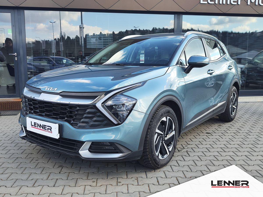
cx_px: 132
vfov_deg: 58.9
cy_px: 98
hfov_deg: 73.9
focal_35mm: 23
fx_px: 175
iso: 50
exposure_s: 1/182
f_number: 1.69
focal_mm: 7.01
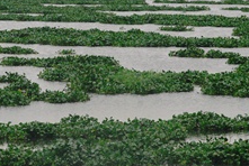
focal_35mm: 272
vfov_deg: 5.1
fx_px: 1884
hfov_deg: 7.6
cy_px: 1
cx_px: 141
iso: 1600
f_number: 13
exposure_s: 1/640
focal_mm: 80
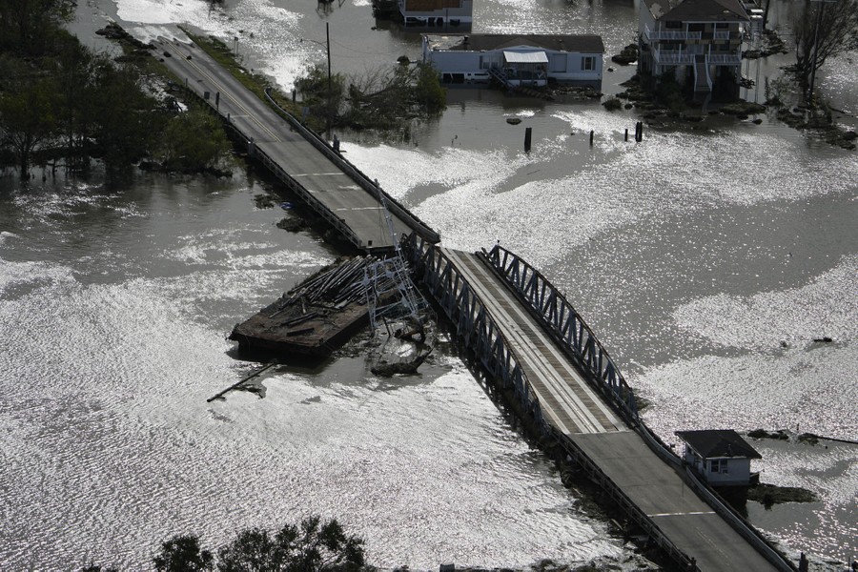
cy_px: 286
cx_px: 429
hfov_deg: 10.3
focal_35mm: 200
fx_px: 4766
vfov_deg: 6.9
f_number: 6.3
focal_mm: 200
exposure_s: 1/2000
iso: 125
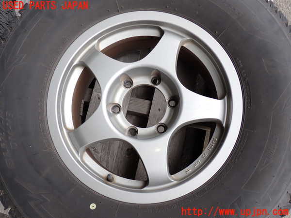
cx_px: 146
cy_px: 109
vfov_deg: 44.2
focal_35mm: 32
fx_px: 269
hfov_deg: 56.8
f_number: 2.4
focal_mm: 5.79
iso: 100
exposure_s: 1/80
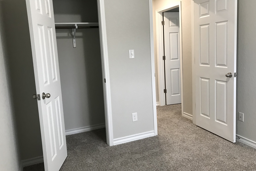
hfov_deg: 61.9
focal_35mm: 30
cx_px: 131
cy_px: 77
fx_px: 213
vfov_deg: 43.6
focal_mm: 3.99
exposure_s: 1/24
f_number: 1.8
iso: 40
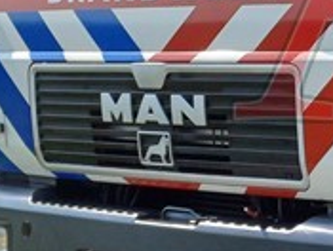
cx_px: 552
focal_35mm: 146
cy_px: 53
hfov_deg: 12.6
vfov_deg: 10.2
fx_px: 1407
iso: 50
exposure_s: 1/1189
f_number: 1.8
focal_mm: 4.65
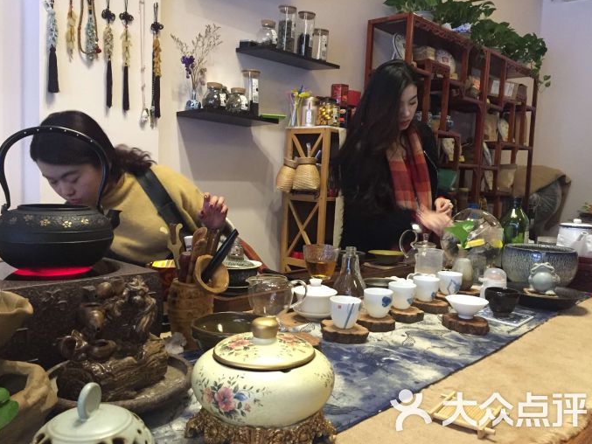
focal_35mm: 30
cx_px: 303
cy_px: 226
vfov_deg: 46.8
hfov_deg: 59.9
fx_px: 513
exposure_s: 1/17
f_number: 2.2
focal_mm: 4.15
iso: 320
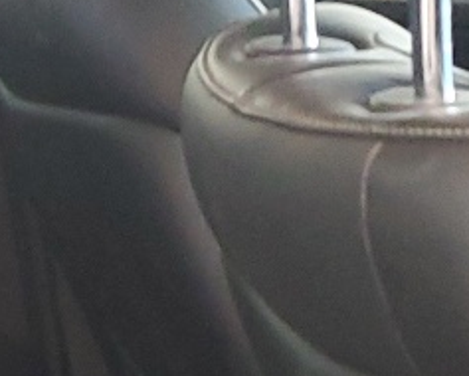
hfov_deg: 11.0
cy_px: 513
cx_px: -119
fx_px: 2376
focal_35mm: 171
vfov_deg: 8.9
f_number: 1.5
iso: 265
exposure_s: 1/50
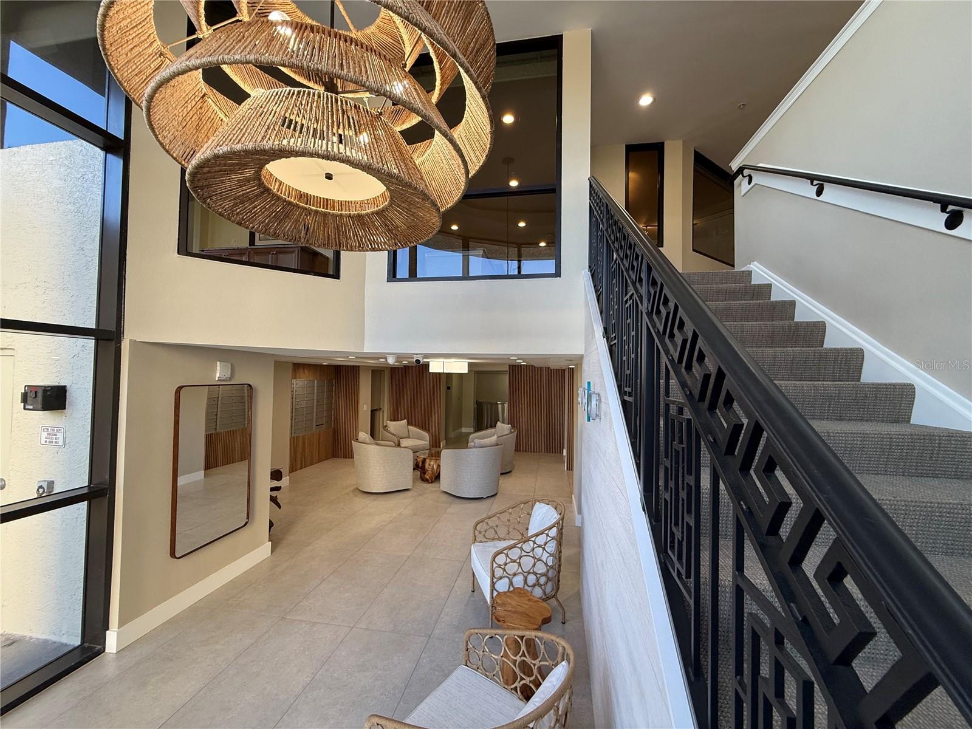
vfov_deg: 85.7
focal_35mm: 14
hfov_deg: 102.1
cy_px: 364
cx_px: 486
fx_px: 393
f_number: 2.2
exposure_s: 1/120
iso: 125
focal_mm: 2.22
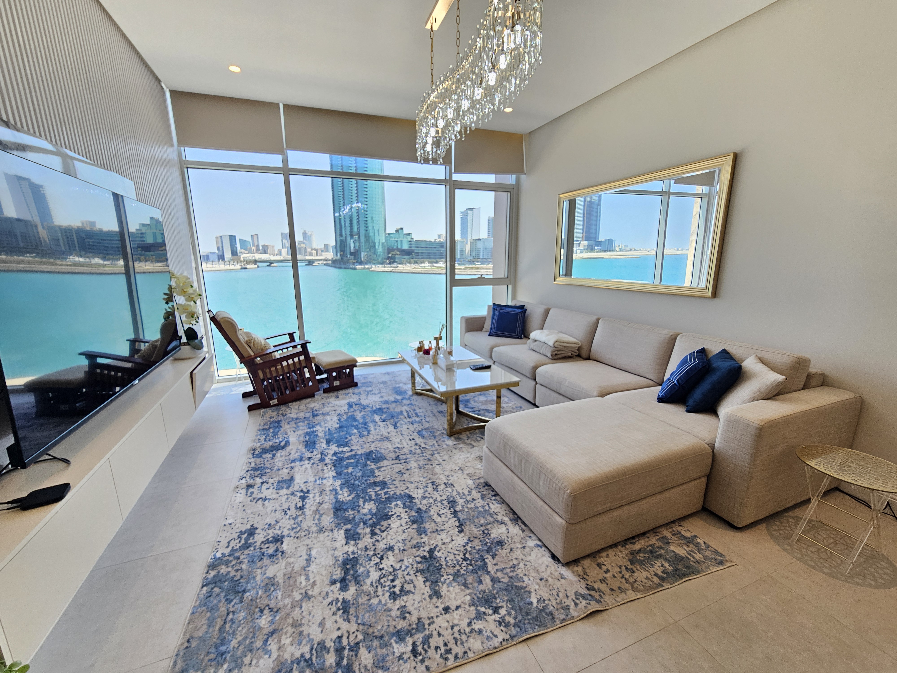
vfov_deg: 89.9
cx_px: 448
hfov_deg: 106.2
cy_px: 336
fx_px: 337
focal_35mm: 13
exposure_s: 1/50
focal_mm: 2.2
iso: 50
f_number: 2.2
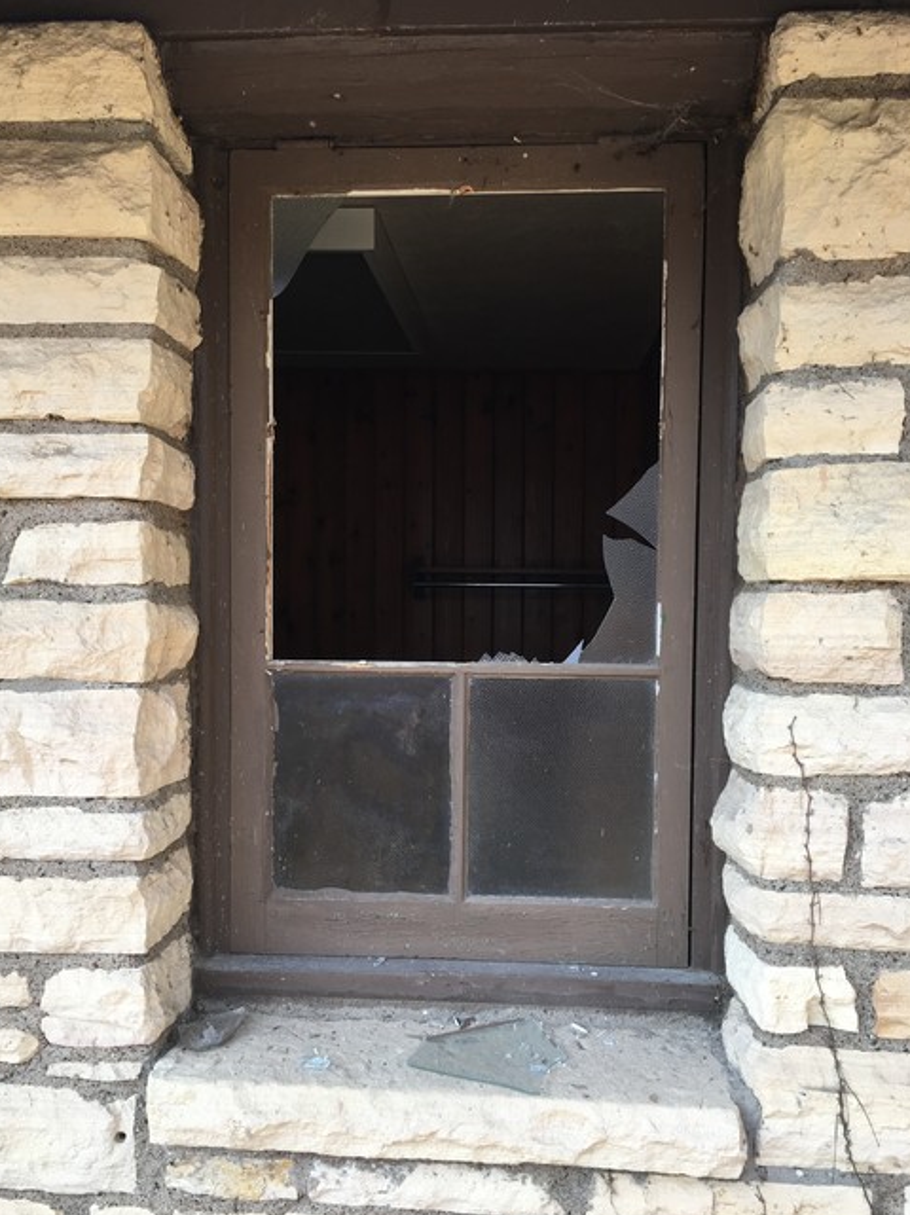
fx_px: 1053
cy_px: 625
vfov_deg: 60.0
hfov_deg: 46.8
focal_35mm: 30
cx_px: 450
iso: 25
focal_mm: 4.15
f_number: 2.2
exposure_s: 1/120
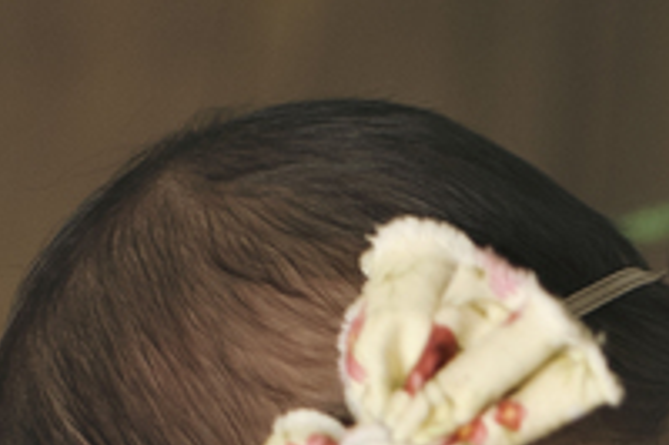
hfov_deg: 9.6
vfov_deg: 6.3
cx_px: 947
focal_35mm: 210
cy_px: 1044
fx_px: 3899
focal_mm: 35
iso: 320
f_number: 2.2
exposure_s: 1/200
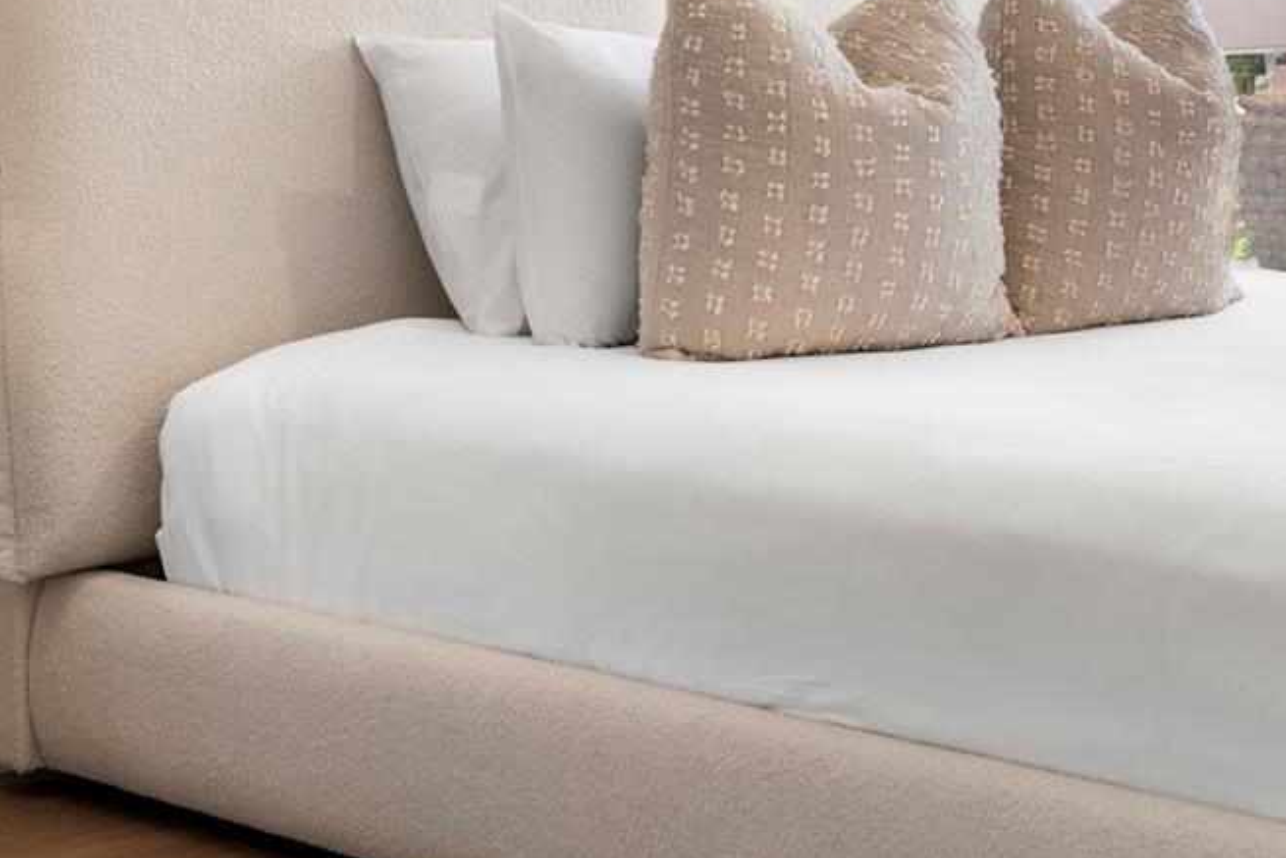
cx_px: 940
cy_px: 168
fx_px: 2965
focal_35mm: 83
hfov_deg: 24.2
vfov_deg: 16.3
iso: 100
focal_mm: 34
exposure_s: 1/25
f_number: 8
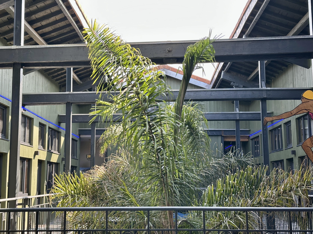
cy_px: 117
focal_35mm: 48
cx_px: 156
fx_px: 434
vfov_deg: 30.3
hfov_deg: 39.7
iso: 64
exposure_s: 1/380
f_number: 1.78
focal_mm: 6.86
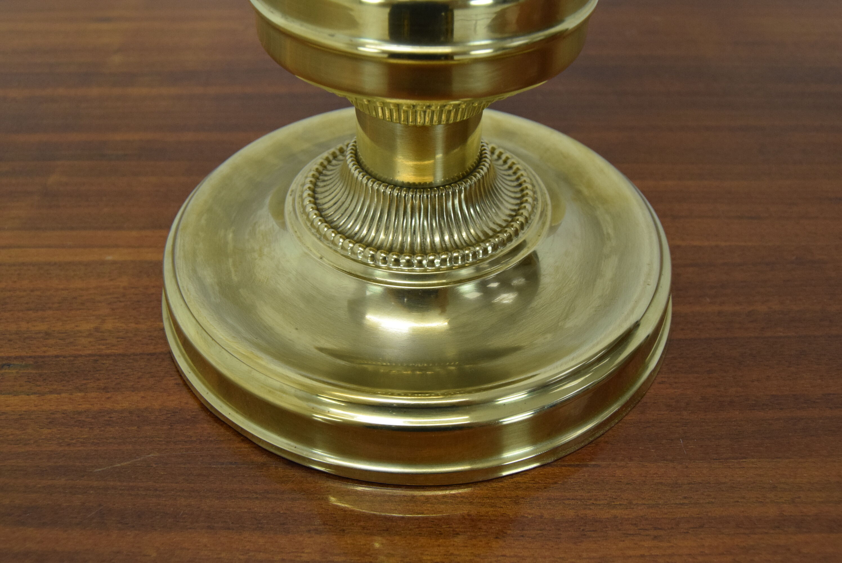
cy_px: 282
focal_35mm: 39
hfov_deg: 49.5
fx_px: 913
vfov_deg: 34.3
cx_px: 421
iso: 1600
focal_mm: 26
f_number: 7.1
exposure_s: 1/200
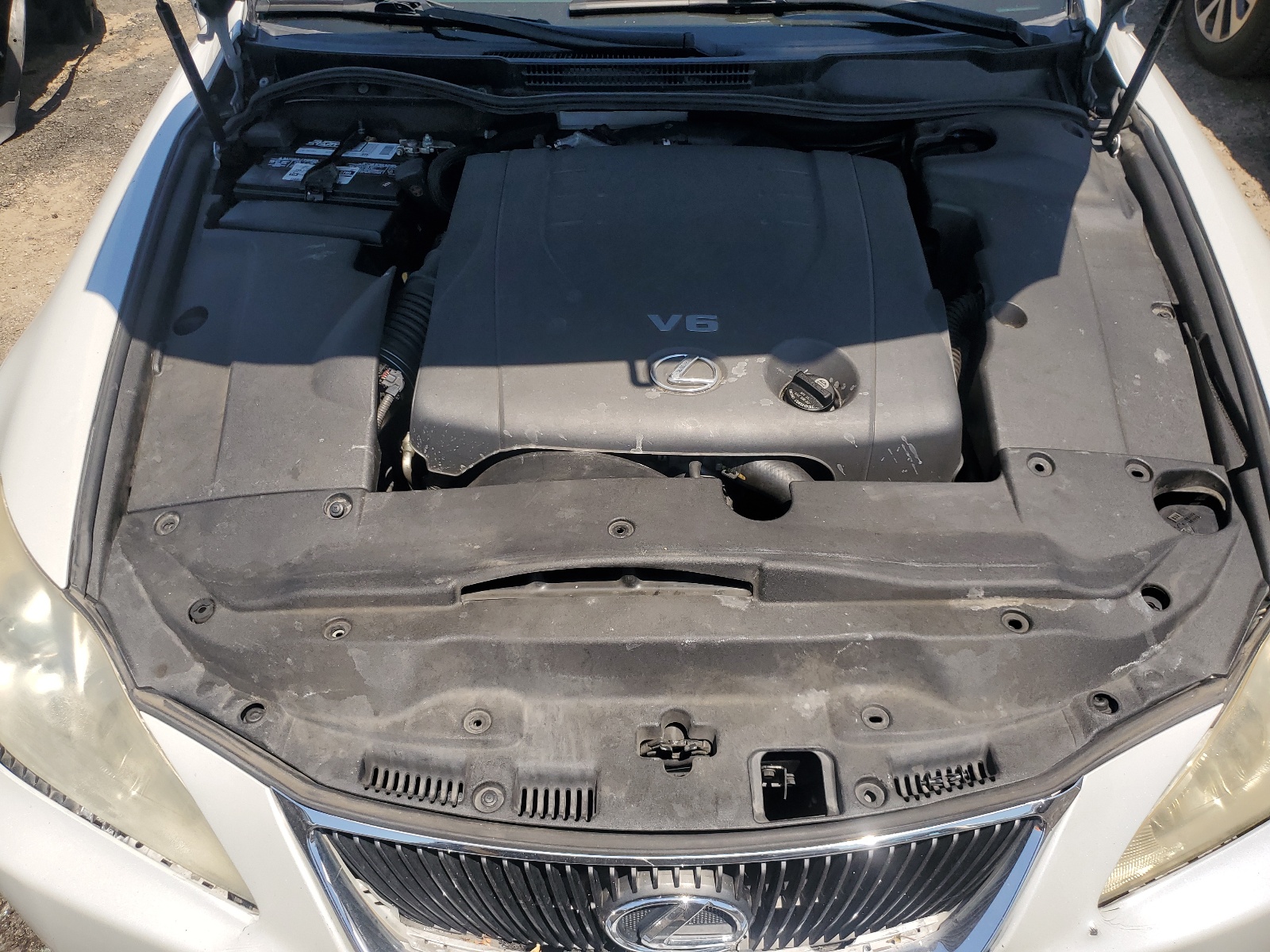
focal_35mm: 26
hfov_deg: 67.3
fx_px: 954
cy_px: 476
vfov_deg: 53.1
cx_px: 635
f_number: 1.5
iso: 50
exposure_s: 1/2500
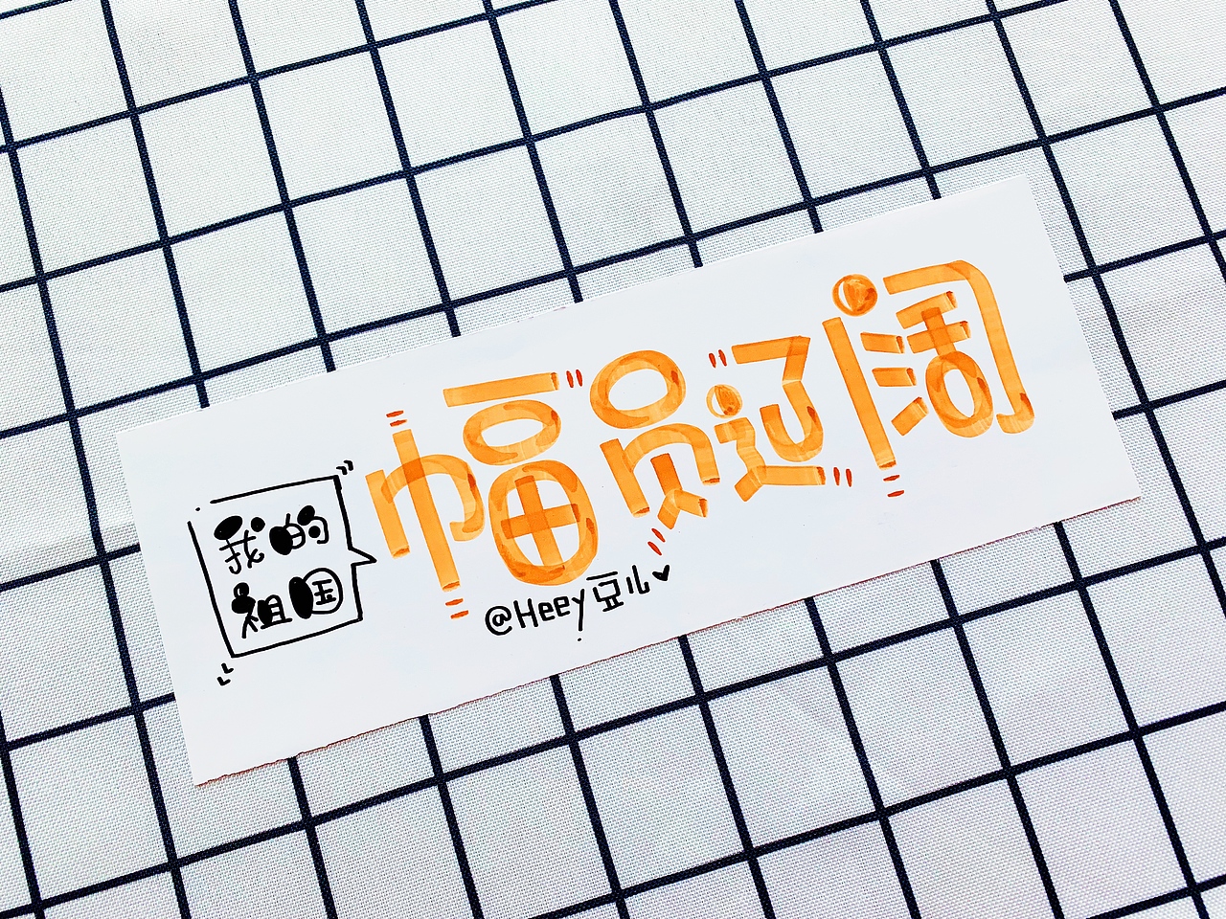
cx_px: 613
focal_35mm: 26
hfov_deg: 67.3
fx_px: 921
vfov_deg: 53.1
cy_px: 460
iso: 25
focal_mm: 4.25
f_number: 1.8
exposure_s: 1/580
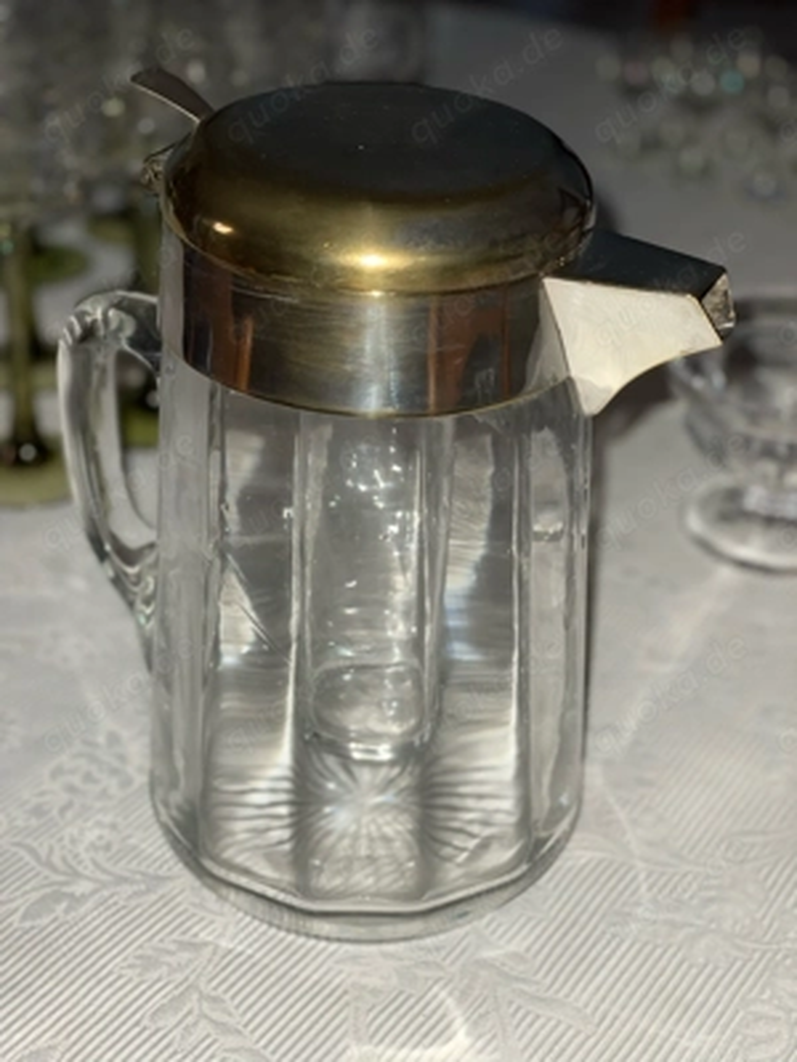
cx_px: 398
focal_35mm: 52
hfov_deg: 28.0
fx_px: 1596
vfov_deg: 36.8
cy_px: 531
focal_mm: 6
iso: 25
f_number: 2
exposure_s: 1/40
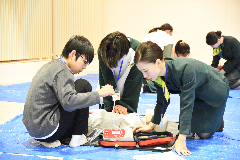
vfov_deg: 17.5
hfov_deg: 26.0
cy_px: 80
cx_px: 120
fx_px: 520
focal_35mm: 78
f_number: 4
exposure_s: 1/200
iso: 8000
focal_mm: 78
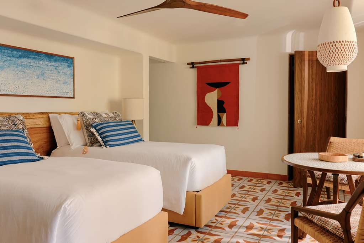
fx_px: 313
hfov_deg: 60.3
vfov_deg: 42.3
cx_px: 182
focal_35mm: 31
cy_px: 122
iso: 100
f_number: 5.6
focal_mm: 29
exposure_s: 1/10
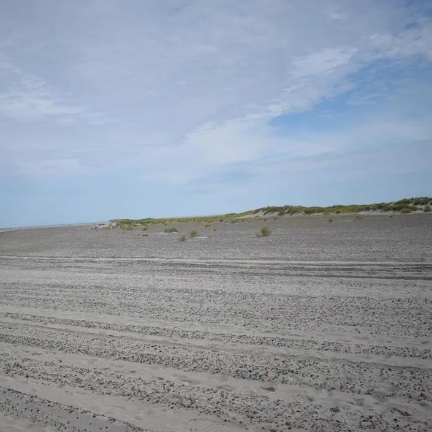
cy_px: 214
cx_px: 155
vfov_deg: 42.8
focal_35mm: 39
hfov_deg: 42.4
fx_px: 551
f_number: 3.8
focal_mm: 20
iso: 200
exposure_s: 1/4000
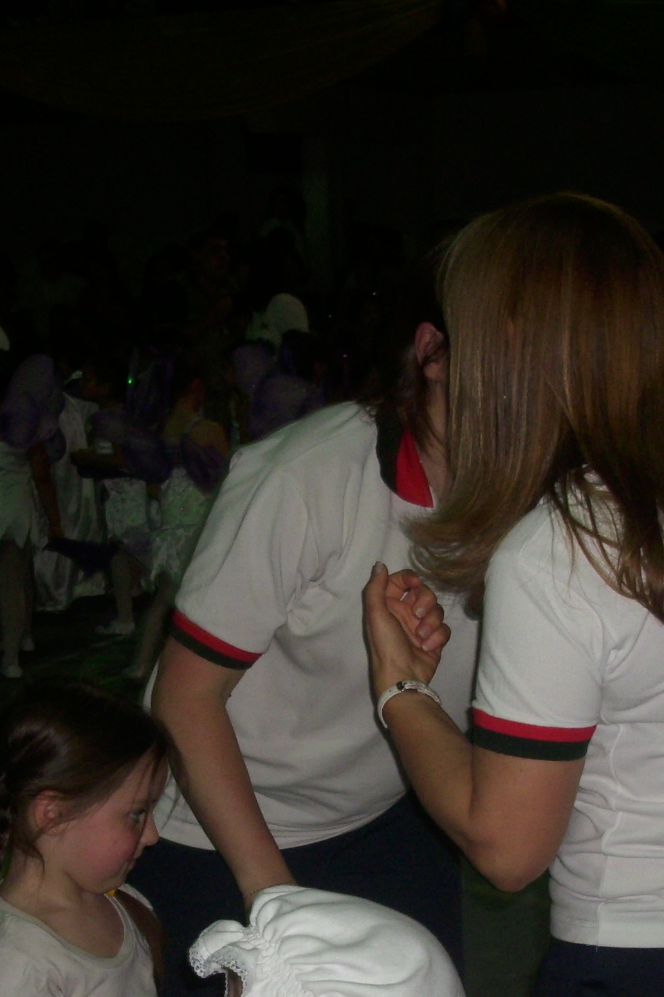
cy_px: 688
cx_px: 344
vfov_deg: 29.4
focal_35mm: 68
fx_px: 1881
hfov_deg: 20.0
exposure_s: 1/30
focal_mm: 6.2
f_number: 2.8
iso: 50
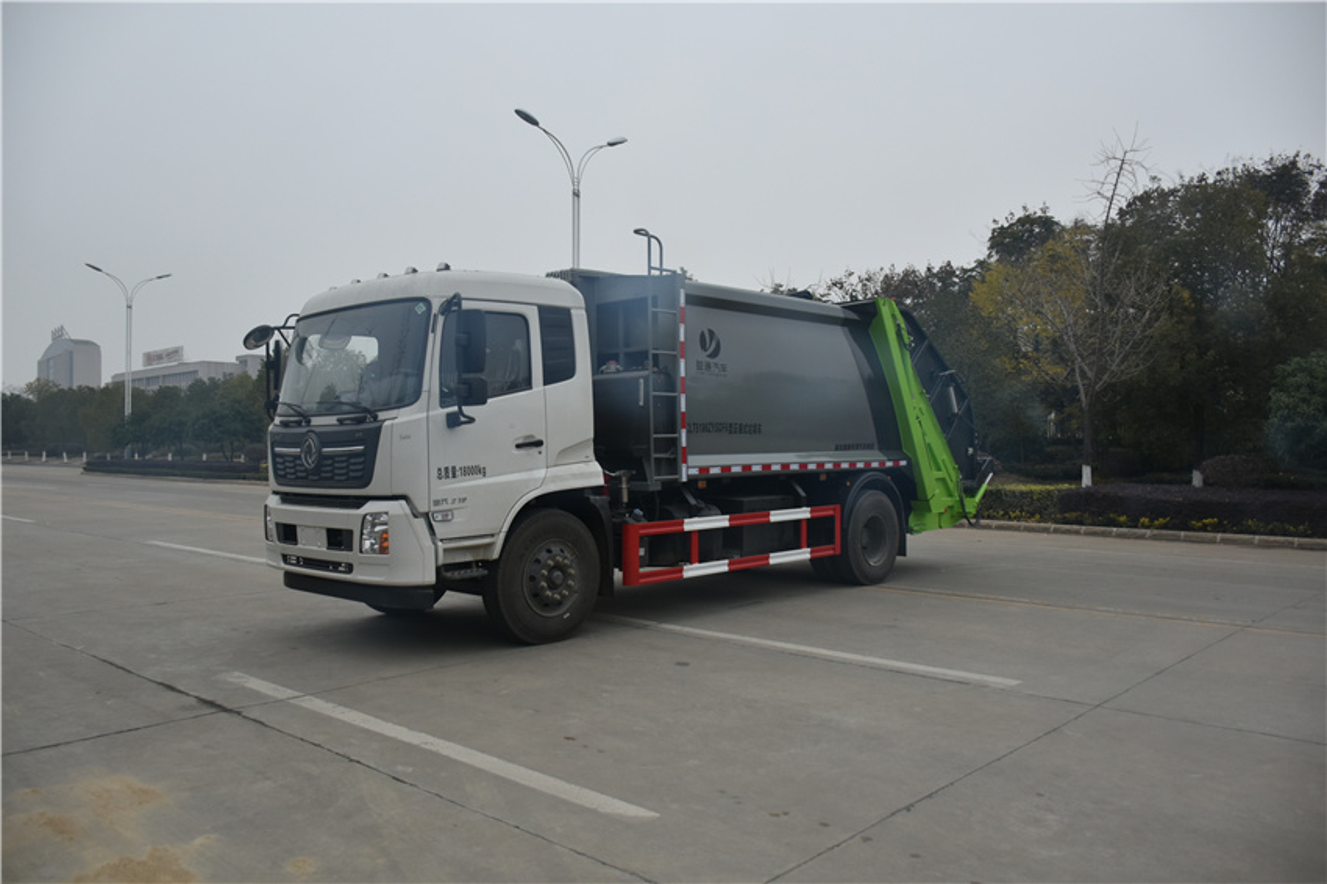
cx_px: 664
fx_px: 995
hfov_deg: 67.4
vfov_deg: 47.9
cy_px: 442
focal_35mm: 27
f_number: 3.5
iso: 400
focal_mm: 18
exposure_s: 1/250
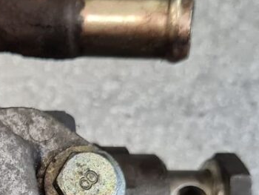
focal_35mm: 104
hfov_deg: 17.8
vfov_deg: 13.5
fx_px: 779
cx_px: -70
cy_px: 278
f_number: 1.8
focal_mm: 5.4
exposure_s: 1/100
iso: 320
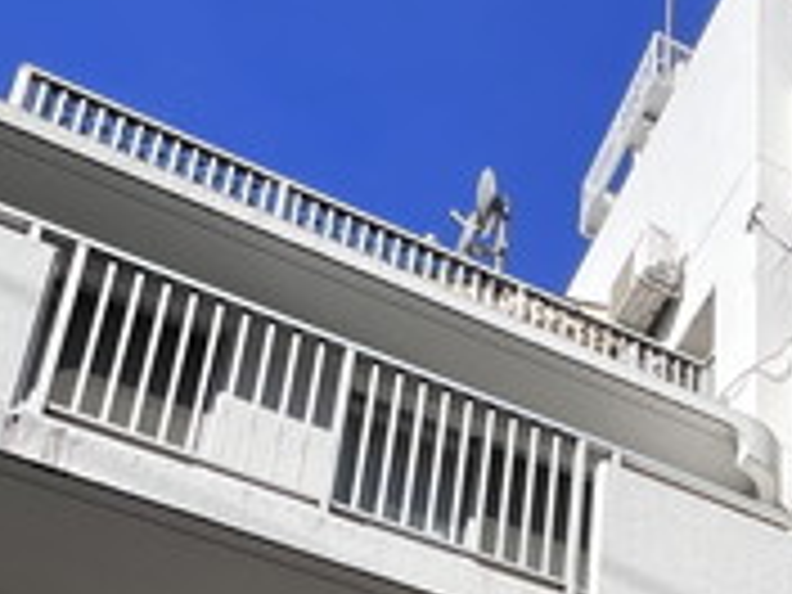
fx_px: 1350
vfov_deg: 20.1
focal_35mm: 59
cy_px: 976
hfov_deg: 31.2
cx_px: 711
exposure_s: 1/1429
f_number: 1.8
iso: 32
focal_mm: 1.57
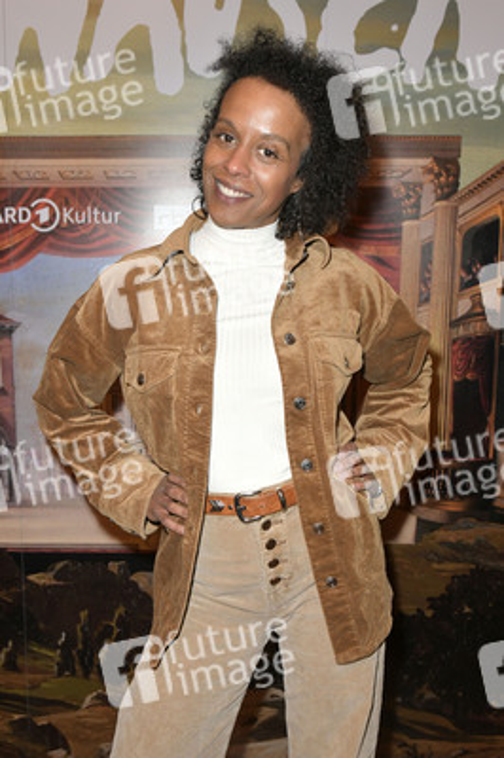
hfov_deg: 42.3
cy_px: 379
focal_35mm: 31
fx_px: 652
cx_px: 252
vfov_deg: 60.3
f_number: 5.6
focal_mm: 31
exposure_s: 1/125
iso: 2000
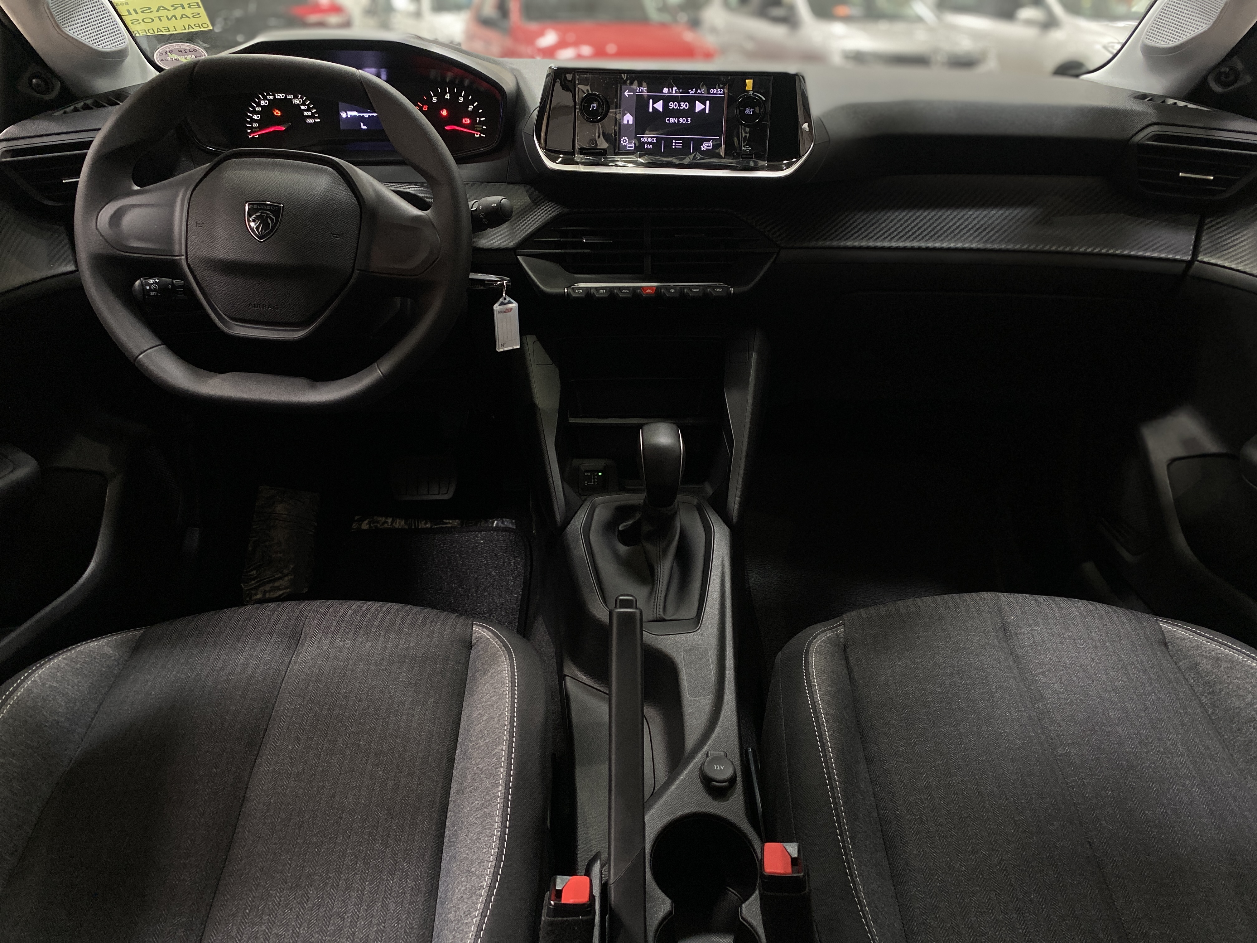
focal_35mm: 26
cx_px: 628
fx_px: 944
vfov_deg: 53.1
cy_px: 472
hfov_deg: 67.3
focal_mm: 4.25
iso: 250
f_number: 1.8
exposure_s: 1/60
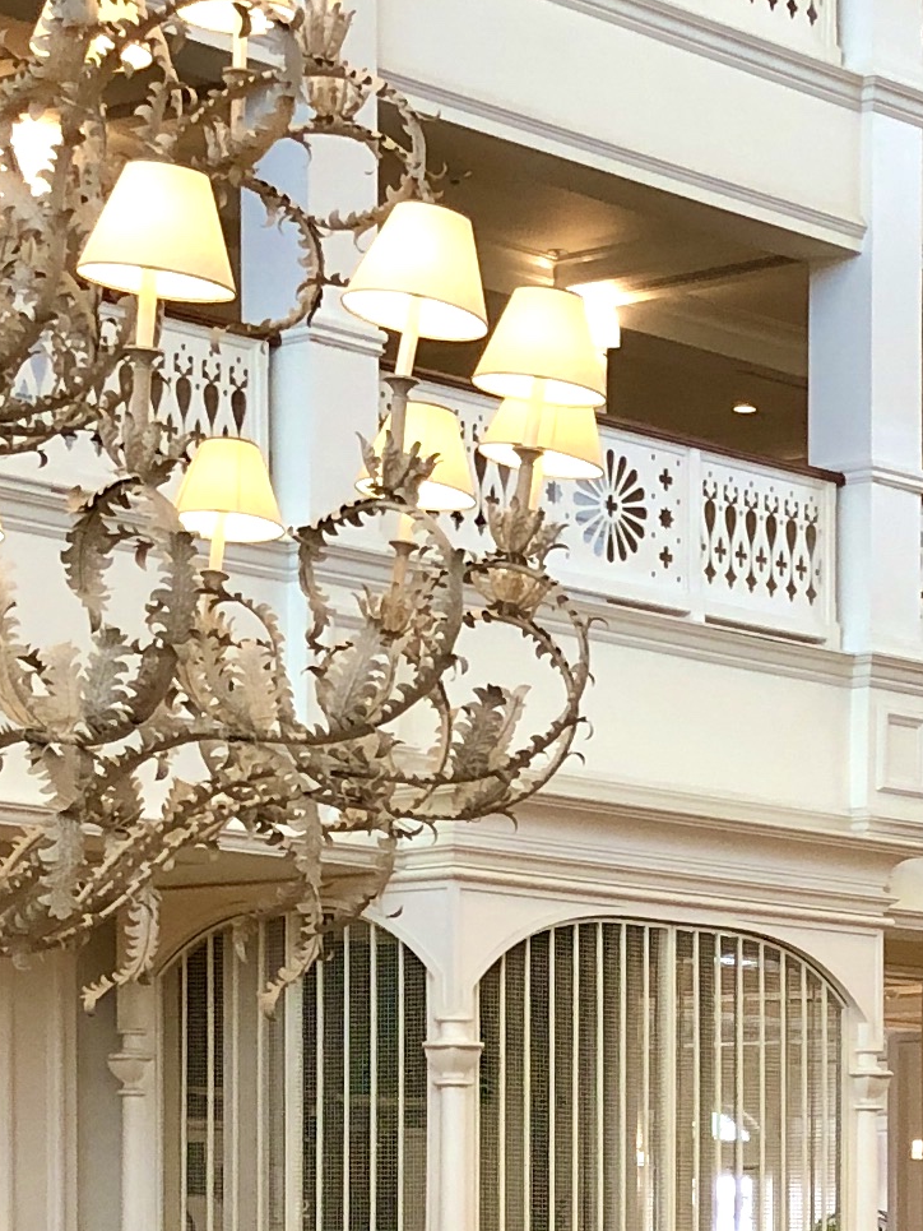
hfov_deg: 12.5
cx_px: 945
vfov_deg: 16.3
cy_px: 1364
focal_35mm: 117
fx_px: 4159
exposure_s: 1/15
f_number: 1.8
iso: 40
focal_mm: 3.99
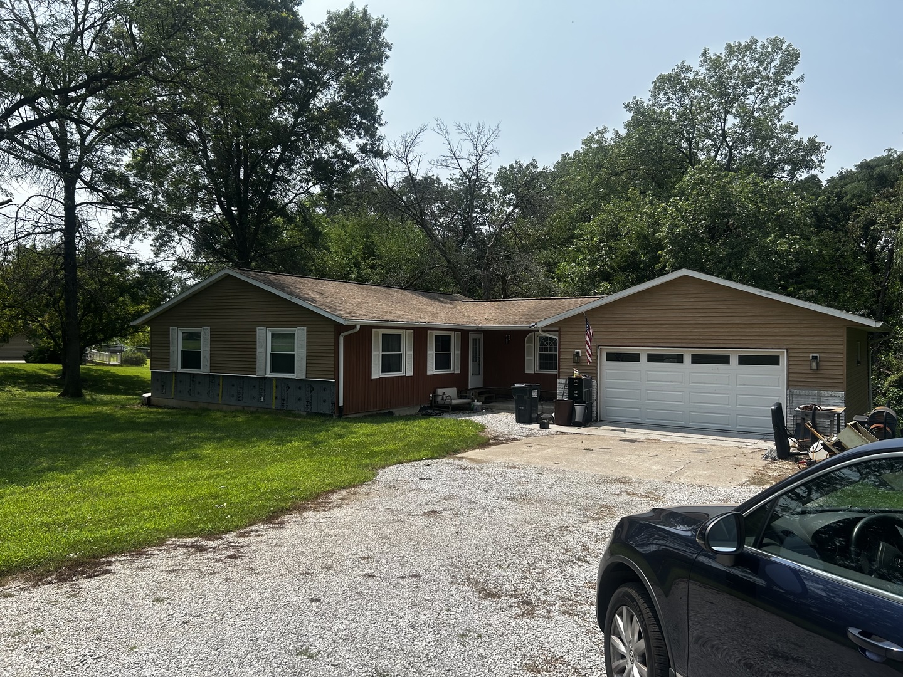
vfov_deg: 53.1
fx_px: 678
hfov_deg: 67.3
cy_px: 338
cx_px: 452
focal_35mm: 26
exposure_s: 1/3831
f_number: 1.5
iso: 50
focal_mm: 5.7
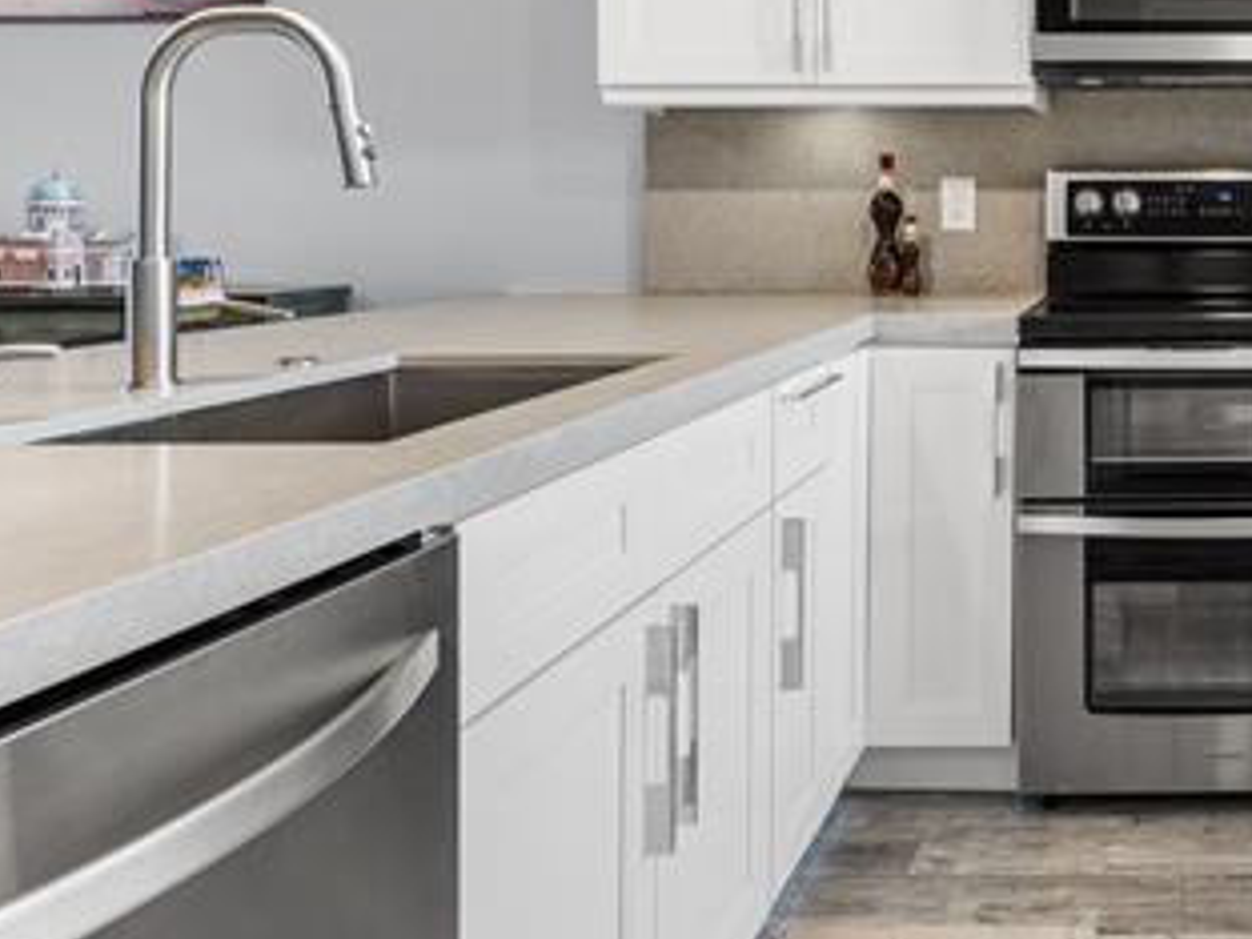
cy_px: 179
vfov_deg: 37.2
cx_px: 1204
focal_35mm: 37
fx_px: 1338
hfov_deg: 44.0
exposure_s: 1/1.25
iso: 100
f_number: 9
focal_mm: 15
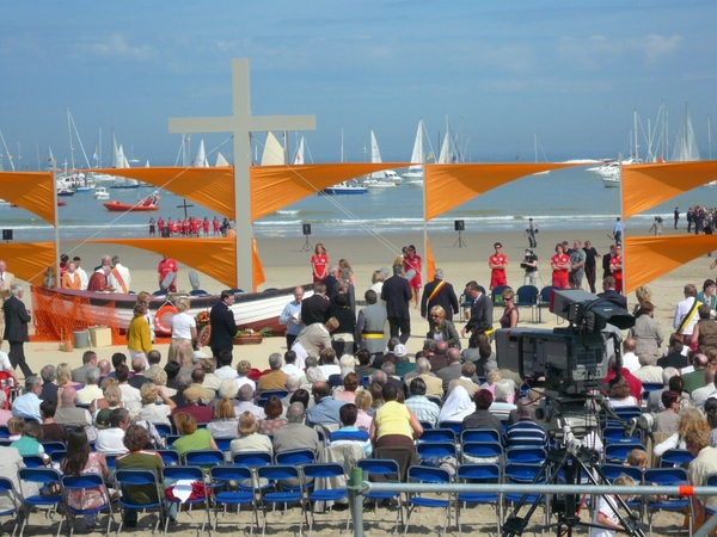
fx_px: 1926
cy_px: 268
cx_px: 358
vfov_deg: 15.9
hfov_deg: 21.1
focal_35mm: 93
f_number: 5.3
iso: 100
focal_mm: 15.5
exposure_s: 1/800
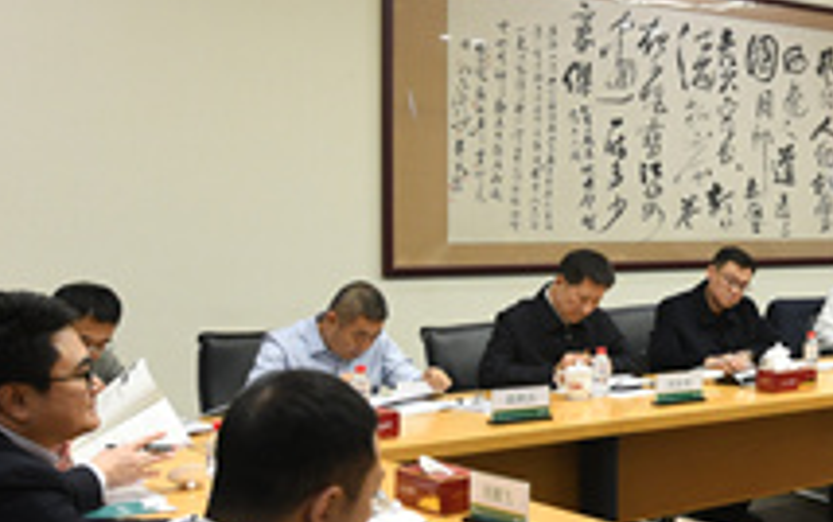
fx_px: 1408
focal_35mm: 62
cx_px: 903
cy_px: 267
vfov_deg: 21.0
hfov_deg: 29.8
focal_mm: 20
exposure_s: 1/80
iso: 1250
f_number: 6.3
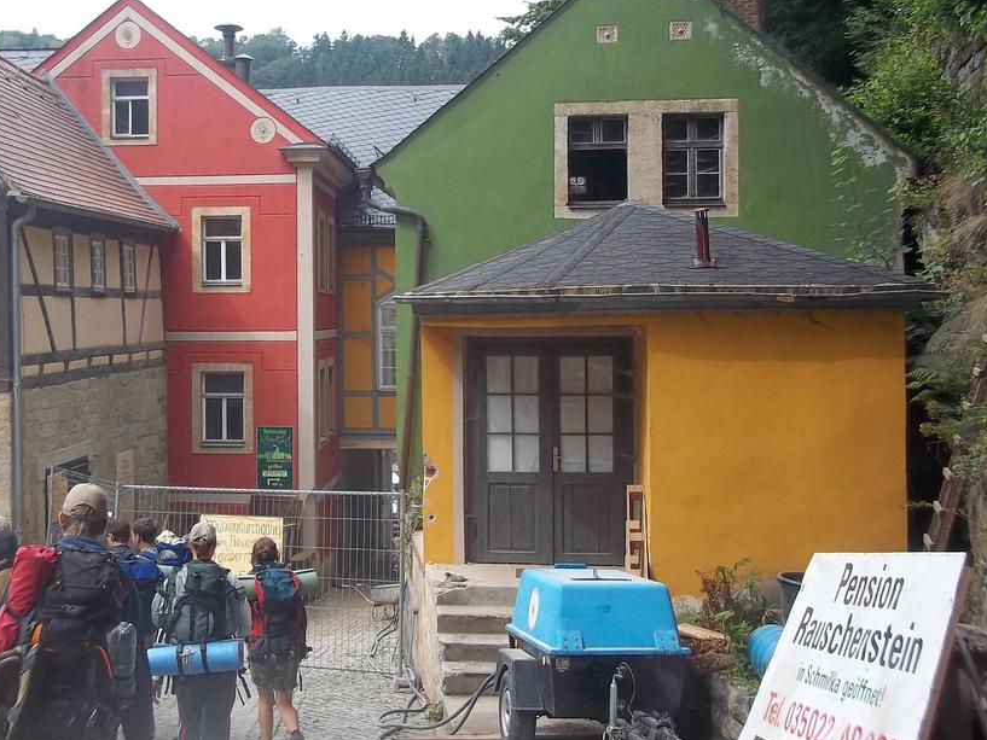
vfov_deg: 30.8
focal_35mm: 47
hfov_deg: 40.1
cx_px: 361
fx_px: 1340
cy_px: 304
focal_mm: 5.7
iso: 80
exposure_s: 1/400
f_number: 2.9
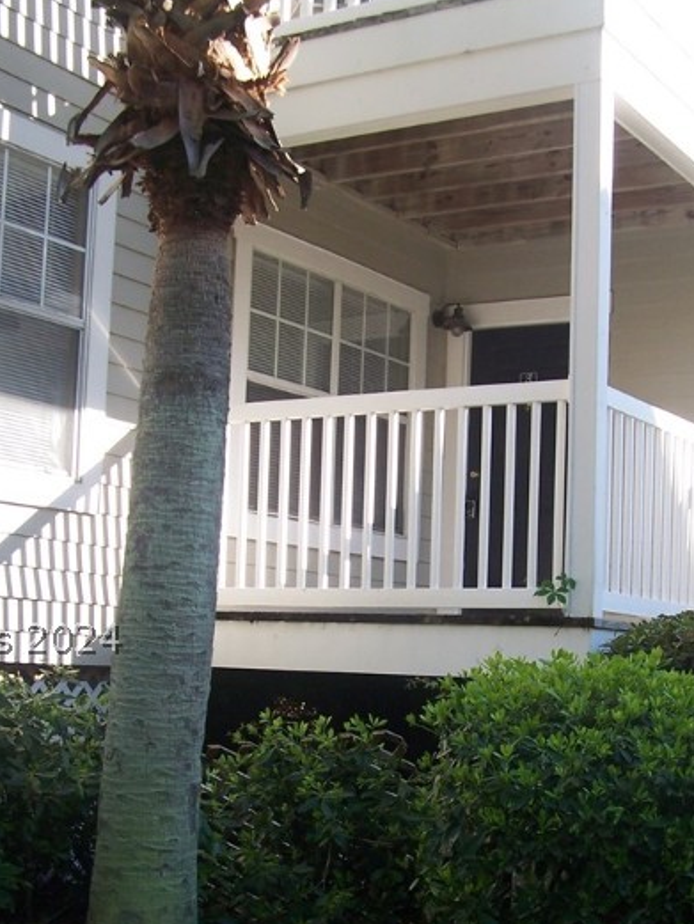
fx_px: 1496
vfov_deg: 33.9
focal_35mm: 56
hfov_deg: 26.1
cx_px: 364
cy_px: 637
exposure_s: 1/250
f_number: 2.8
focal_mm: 6.3
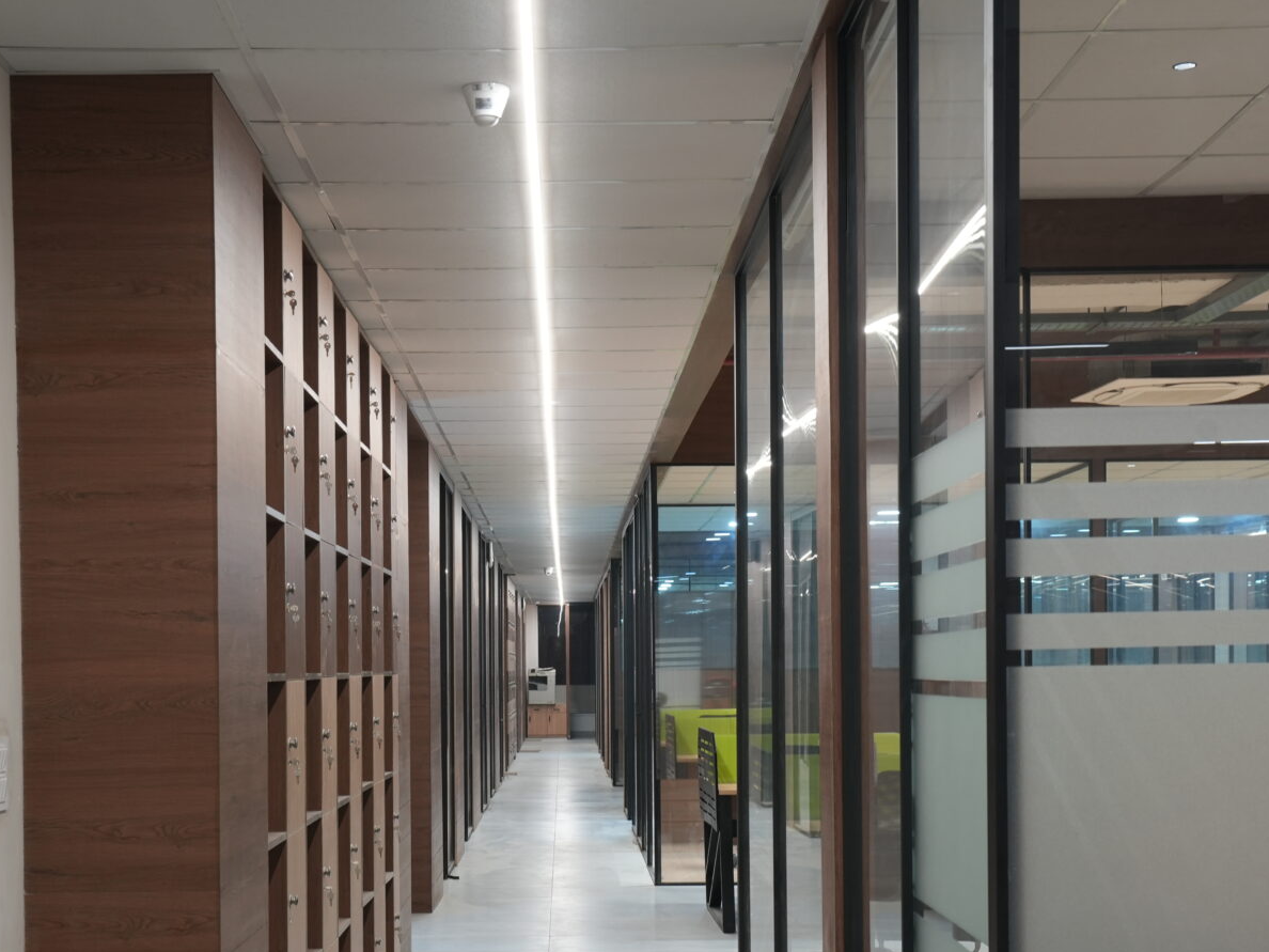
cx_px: 571
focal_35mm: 58
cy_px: 685
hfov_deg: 33.2
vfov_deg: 25.0
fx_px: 2126
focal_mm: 35
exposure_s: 1/6
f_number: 8
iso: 640
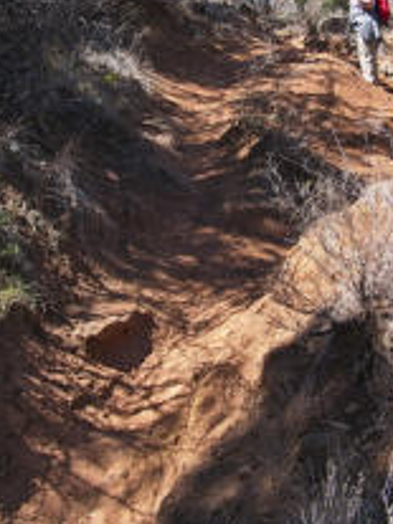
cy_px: 166
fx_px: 667
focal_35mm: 44
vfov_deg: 42.3
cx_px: 260
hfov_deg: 32.6
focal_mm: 12
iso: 200
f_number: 5.6
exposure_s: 1/320
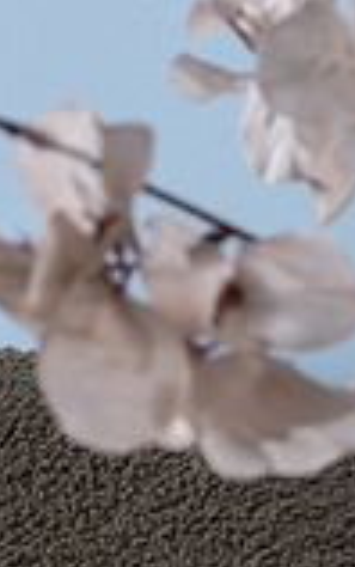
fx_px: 8792
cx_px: 855
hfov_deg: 2.3
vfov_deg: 3.7
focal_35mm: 569
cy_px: -56
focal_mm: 102
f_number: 10
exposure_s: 1/125
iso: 125
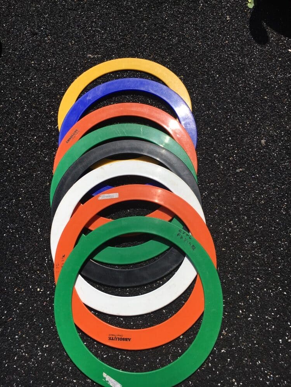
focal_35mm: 29
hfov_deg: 48.2
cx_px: 146
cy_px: 194
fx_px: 325
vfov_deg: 61.7
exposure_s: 1/3846
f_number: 2.2
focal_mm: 4.15
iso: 25
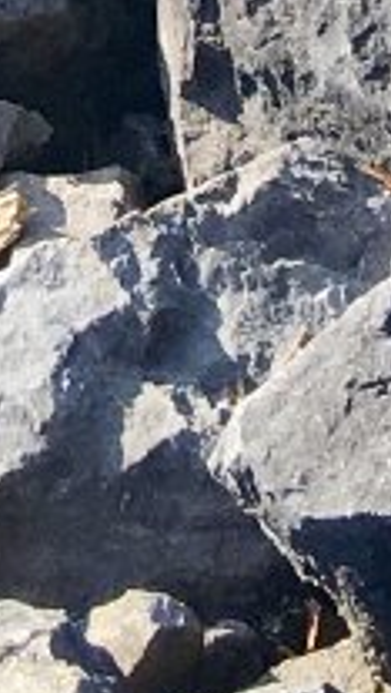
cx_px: -535
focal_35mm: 244
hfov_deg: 4.9
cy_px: -1724
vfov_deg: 7.3
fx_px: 4481
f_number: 2.2
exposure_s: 1/490
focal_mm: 4.15
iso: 25
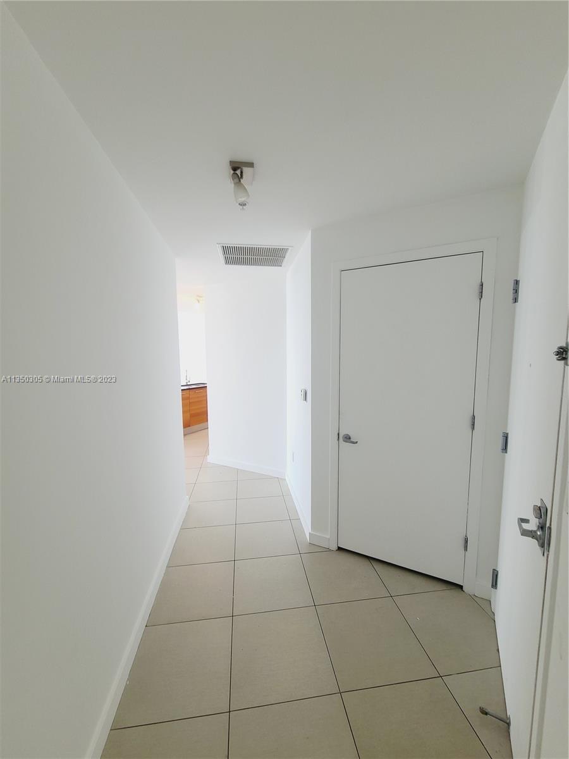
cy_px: 380
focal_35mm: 13
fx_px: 285
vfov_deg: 106.2
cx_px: 284
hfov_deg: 89.9
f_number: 2.2
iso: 100
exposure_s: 1/60
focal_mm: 2.2
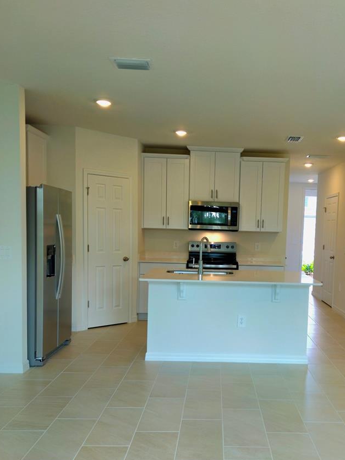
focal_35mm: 33
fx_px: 439
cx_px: 234
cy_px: 259
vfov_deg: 55.2
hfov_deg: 42.3
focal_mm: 5.4
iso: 32
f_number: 1.8
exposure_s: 1/60.2
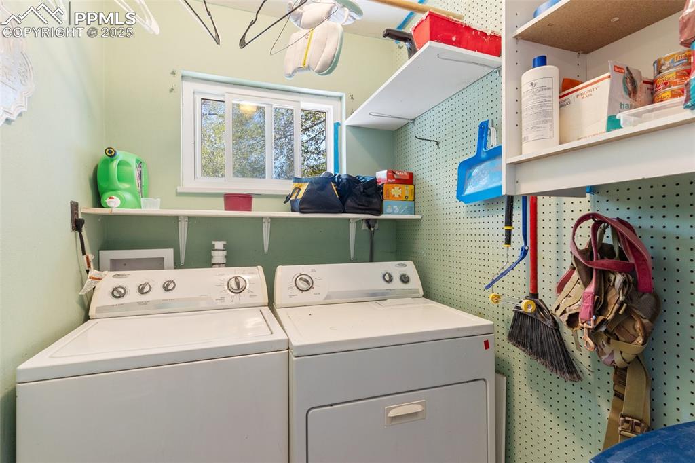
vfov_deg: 70.4
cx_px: 348
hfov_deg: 93.3
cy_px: 232
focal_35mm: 17
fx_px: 328
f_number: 8
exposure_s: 1/4
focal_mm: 17
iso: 400
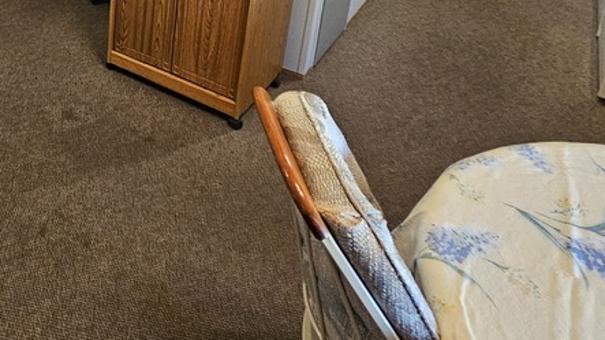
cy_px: -85
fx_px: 513
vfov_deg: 30.2
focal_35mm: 32
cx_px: 1
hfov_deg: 49.8
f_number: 2.2
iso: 320
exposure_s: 1/60
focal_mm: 2.2
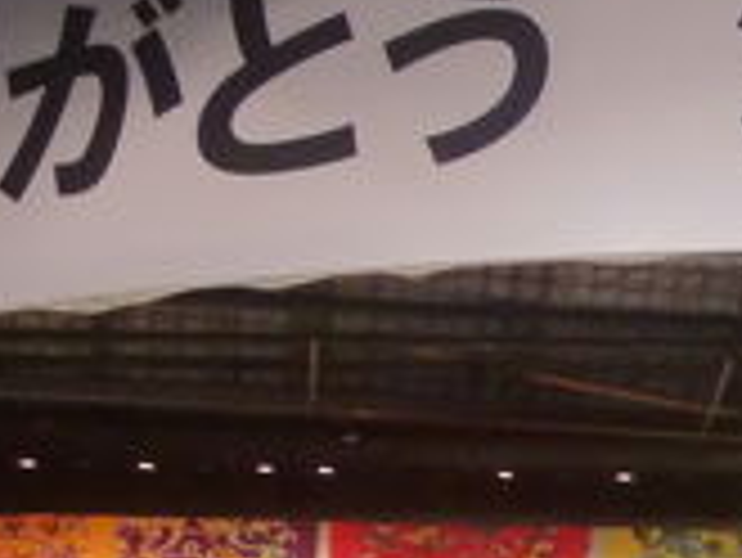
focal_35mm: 181
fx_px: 3883
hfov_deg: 10.6
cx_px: 1084
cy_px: 740
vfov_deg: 8.1
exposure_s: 1/50
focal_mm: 8.2
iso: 400
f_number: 3.3
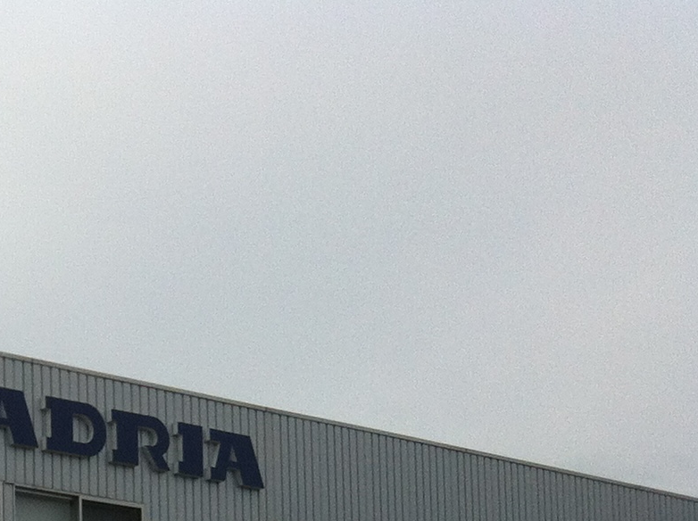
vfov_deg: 12.0
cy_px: 849
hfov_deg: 15.4
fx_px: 2335
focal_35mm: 116
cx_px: -417
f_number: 2.8
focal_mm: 3.85
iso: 80
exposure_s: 1/2320
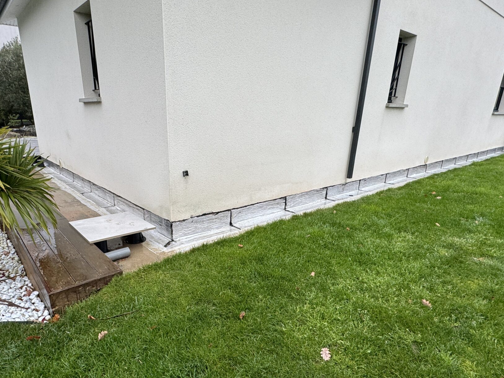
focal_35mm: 22
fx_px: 320
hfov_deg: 75.9
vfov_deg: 60.6
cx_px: 213
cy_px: 224
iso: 100
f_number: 2.2
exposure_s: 1/99
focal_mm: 2.22
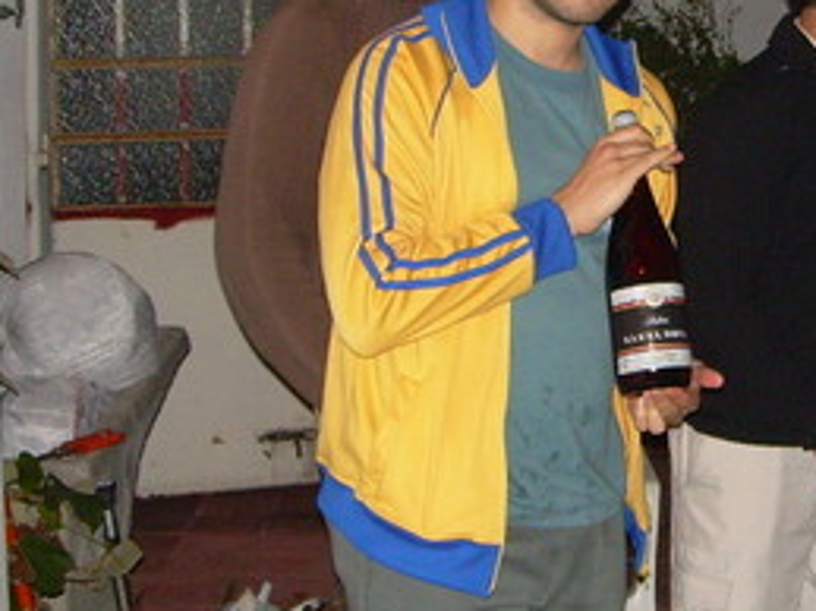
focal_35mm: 94
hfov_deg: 20.4
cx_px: 750
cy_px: 145
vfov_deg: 15.6
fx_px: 2215
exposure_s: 1/60
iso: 200
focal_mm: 6.3
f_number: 2.8
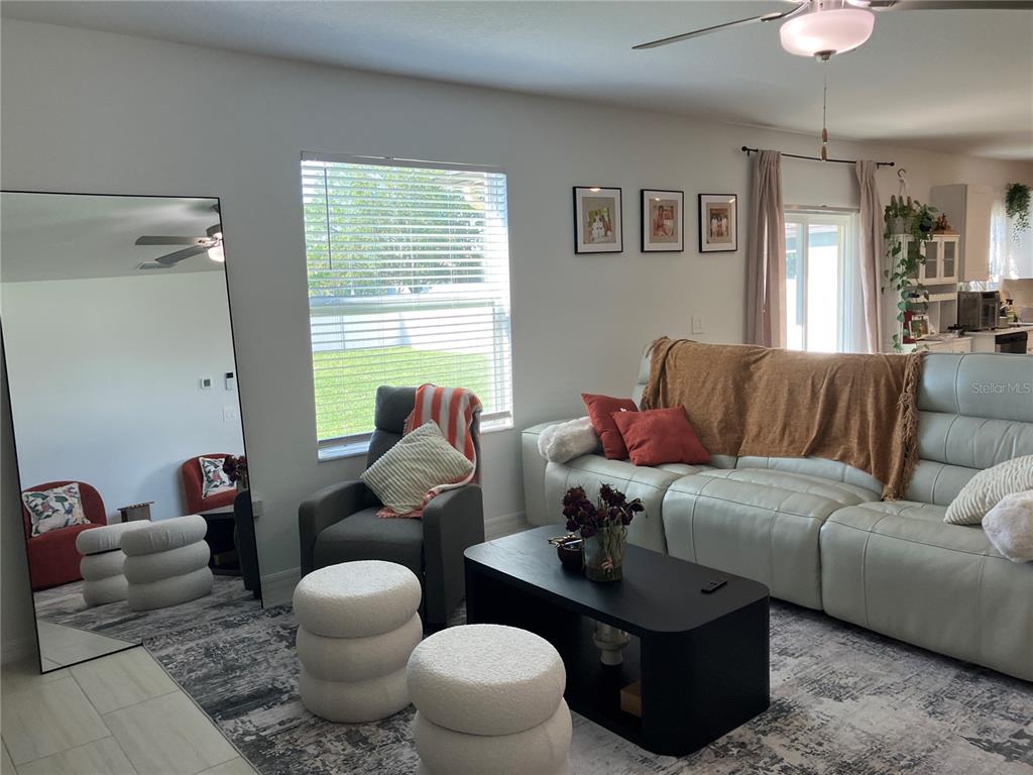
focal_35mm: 28
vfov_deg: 49.7
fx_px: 836
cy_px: 388
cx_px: 516
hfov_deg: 63.4
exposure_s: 1/120
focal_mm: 3.99
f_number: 1.8
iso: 64
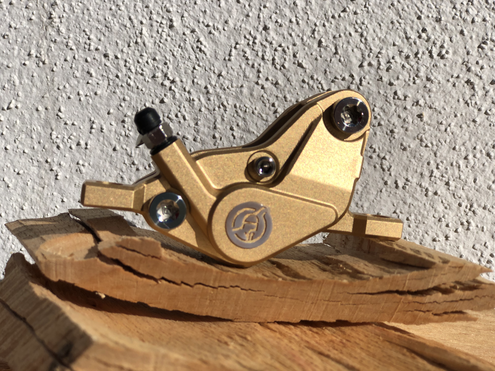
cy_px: 186
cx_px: 248
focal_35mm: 57
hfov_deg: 33.8
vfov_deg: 25.7
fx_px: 815
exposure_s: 1/2024
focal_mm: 6.6
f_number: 2.8
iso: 20
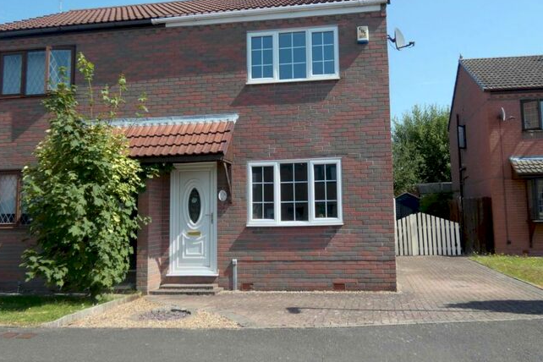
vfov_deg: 38.8
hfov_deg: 55.8
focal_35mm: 34
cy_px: 158
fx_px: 513
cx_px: 286
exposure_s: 1/640
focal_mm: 5.3
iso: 80
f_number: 3.3
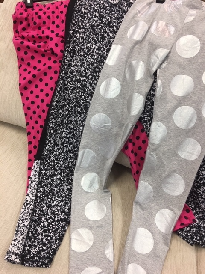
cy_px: 137
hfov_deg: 48.2
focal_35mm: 29
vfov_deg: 61.7
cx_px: 102
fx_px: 229
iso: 40
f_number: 2.2
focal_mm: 4.15
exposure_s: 1/17
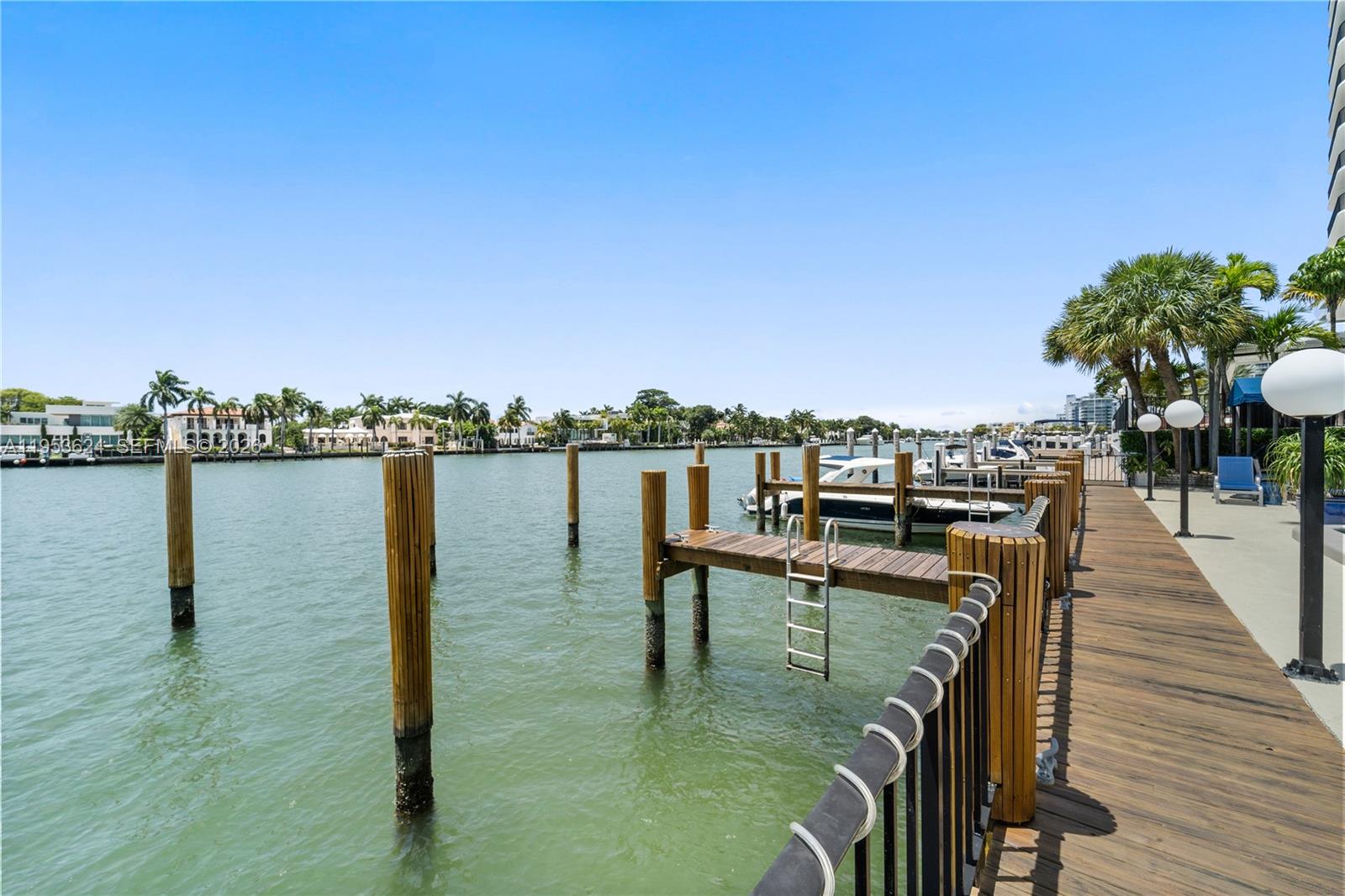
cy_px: 448
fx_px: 523
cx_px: 672
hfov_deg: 104.3
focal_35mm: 14
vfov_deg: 81.2
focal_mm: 14
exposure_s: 1/160
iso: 250
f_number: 11
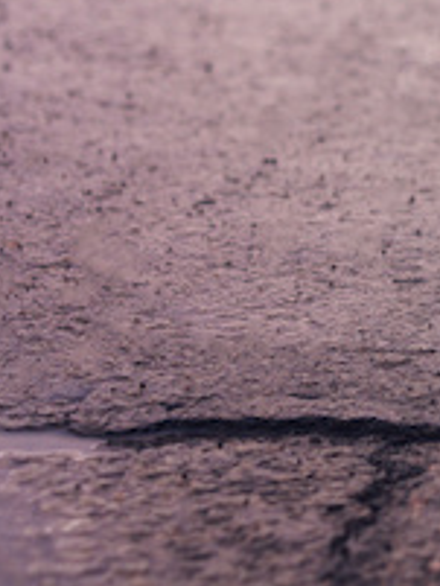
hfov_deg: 8.9
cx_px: 860
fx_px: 2675
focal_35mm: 158
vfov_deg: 12.4
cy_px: 50
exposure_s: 1/160
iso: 320
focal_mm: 55
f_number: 4.5
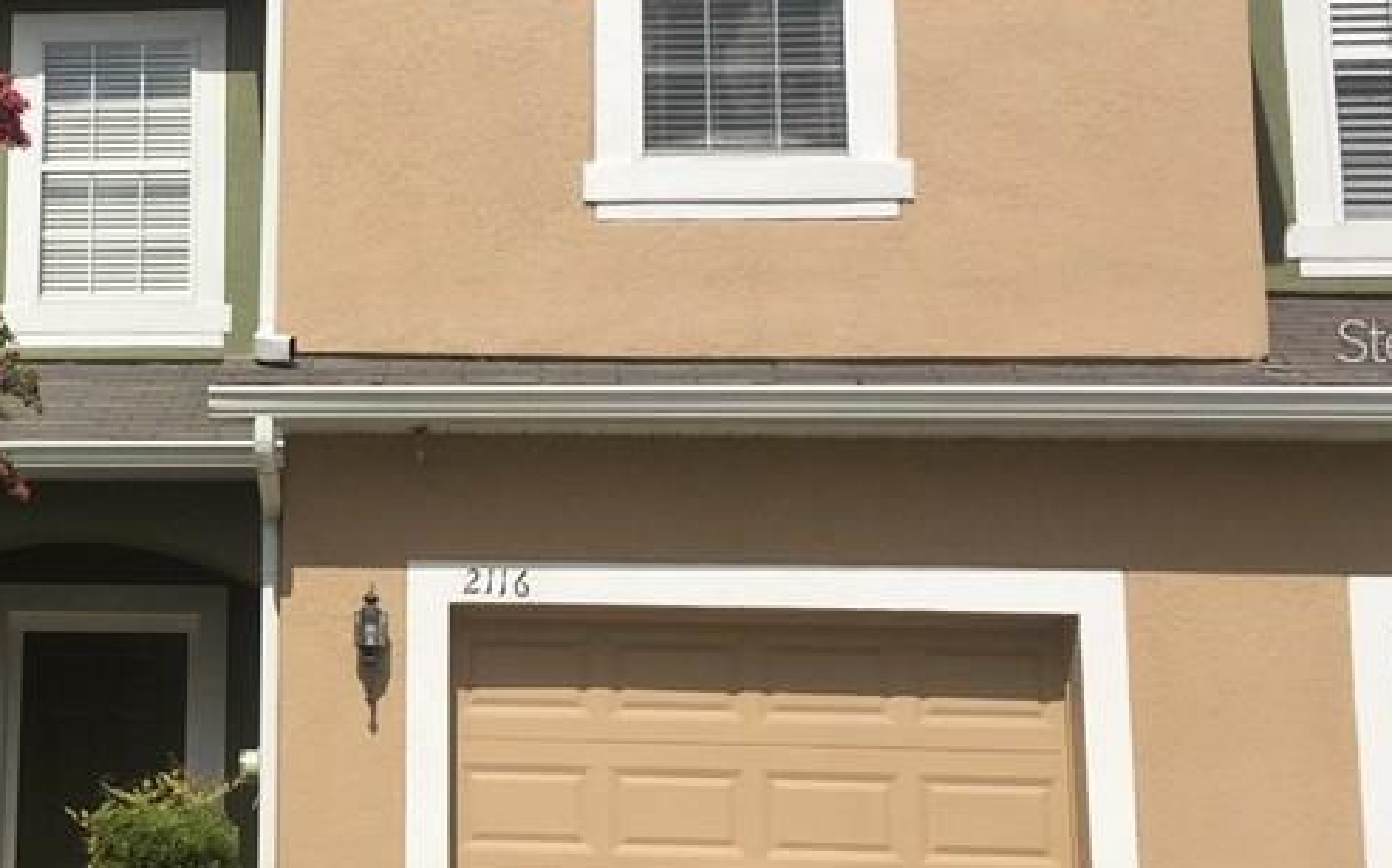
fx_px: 2427
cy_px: 339
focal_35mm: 64
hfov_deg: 30.7
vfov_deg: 20.3
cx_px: 156
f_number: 2.2
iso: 32
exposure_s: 1/4405
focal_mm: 4.15
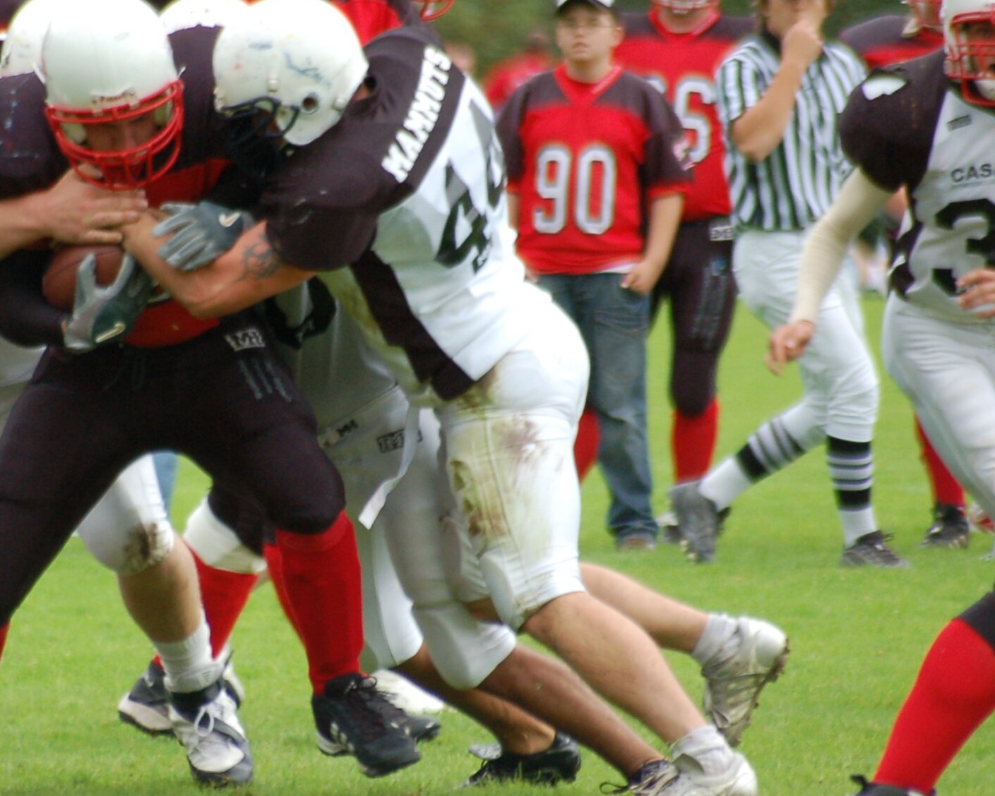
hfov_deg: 2.9
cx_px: 290
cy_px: 396
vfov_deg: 2.4
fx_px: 19382
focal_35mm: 658
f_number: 5.6
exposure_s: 1/400
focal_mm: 300
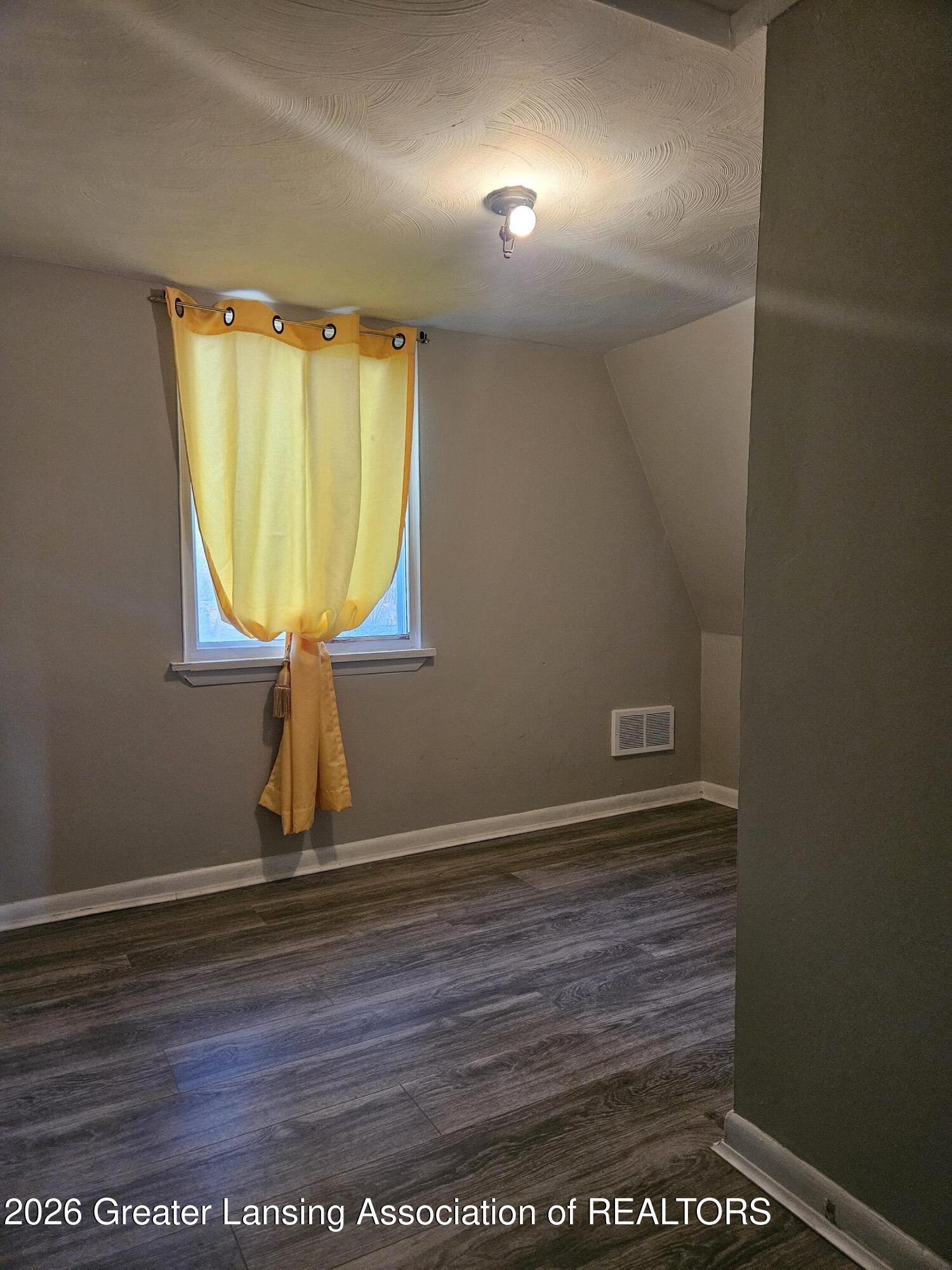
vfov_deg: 73.9
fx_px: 843
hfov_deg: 58.9
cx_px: 476
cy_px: 635
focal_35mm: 23
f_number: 1.8
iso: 1000
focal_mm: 5.4
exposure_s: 1/120
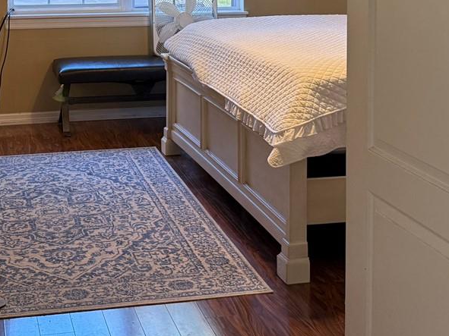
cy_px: -43
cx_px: 156
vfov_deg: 21.3
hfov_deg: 29.7
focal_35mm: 65
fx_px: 843
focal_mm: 6.76
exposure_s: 1/120
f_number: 1.78
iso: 250
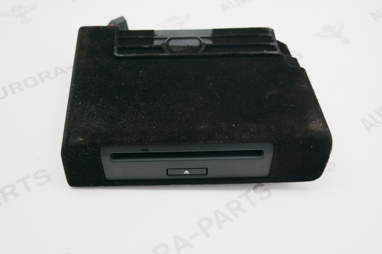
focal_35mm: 38
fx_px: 403
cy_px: 127
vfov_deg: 35.1
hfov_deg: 50.7
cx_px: 191
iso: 400
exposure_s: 1/50
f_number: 4
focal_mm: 25
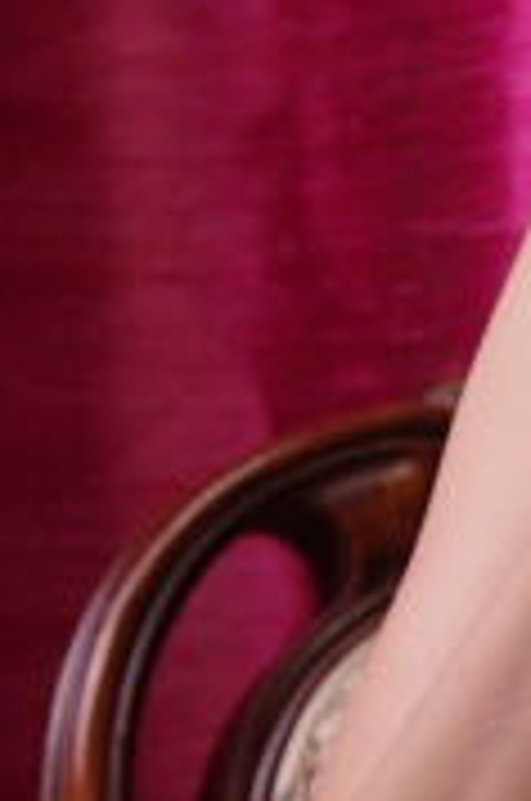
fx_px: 6263
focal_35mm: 282
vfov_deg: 7.3
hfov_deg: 4.8
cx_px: 868
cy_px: 396
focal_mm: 33
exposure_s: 1/160
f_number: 4
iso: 800
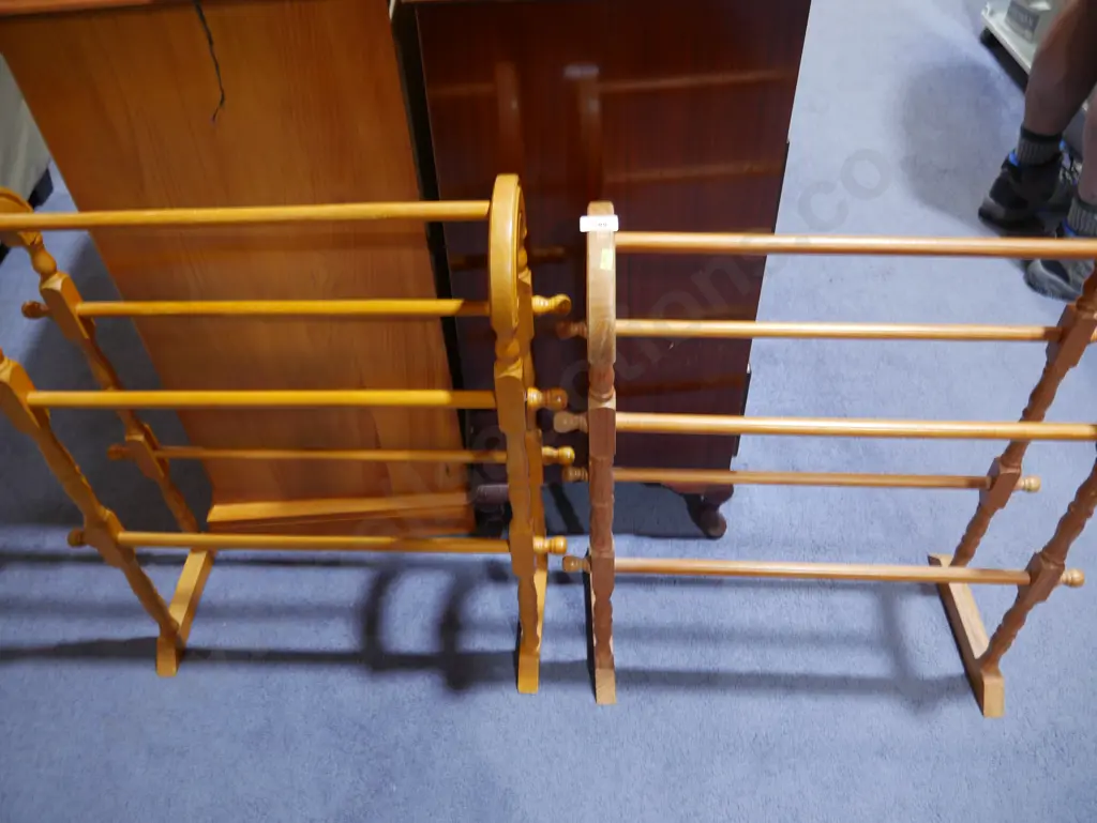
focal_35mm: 28
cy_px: 412
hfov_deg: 63.4
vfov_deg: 49.8
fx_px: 888
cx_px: 548
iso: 500
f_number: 3.5
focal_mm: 14
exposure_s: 1/60
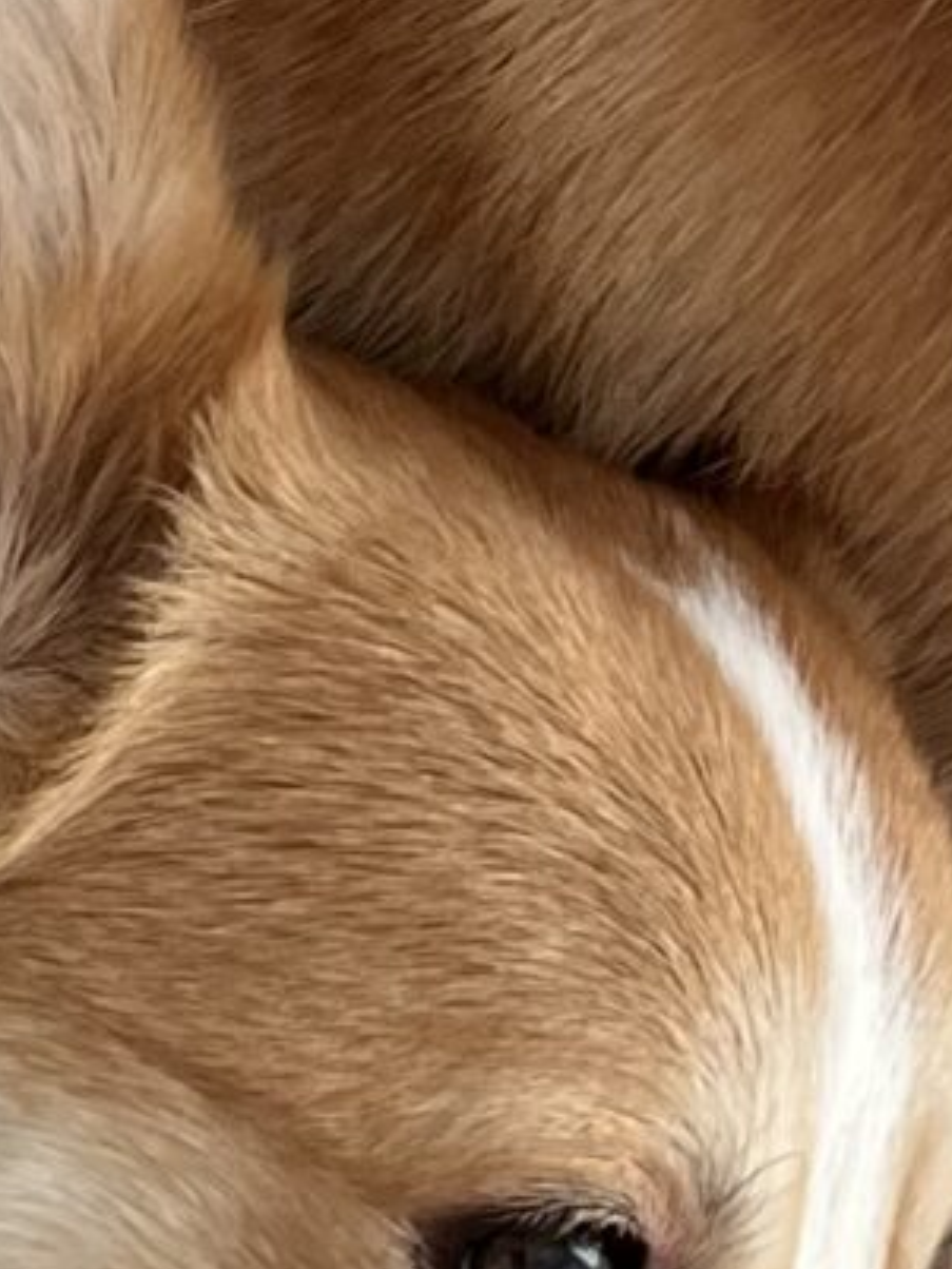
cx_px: 588
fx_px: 6084
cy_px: -174
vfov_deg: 11.7
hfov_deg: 8.9
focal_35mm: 166
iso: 80
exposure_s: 1/121
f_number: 1.6
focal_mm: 5.1
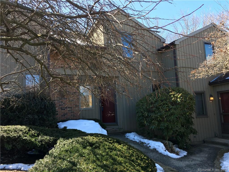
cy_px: 86
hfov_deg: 61.7
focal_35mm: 29
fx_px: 192
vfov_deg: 48.2
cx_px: 114
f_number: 2.2
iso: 25
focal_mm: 4.15
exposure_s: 1/283
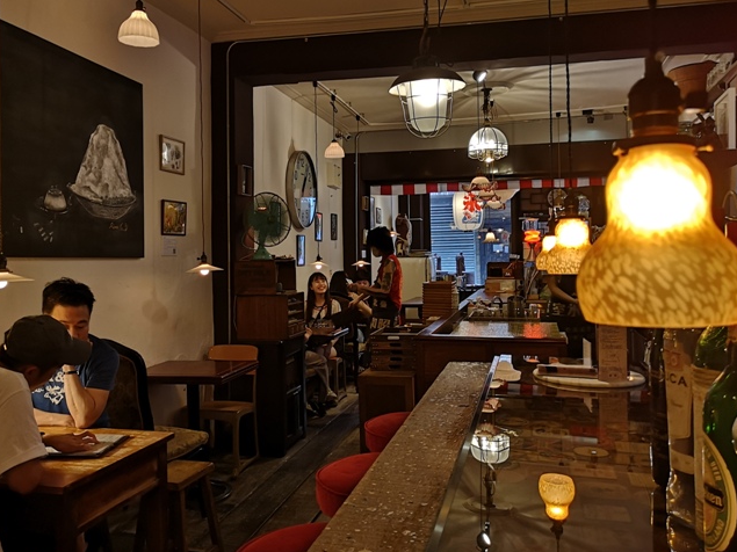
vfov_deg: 41.7
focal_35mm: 34
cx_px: 323
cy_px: 246
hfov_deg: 53.8
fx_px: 724
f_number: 1.8
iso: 250
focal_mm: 3.95
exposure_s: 1/30
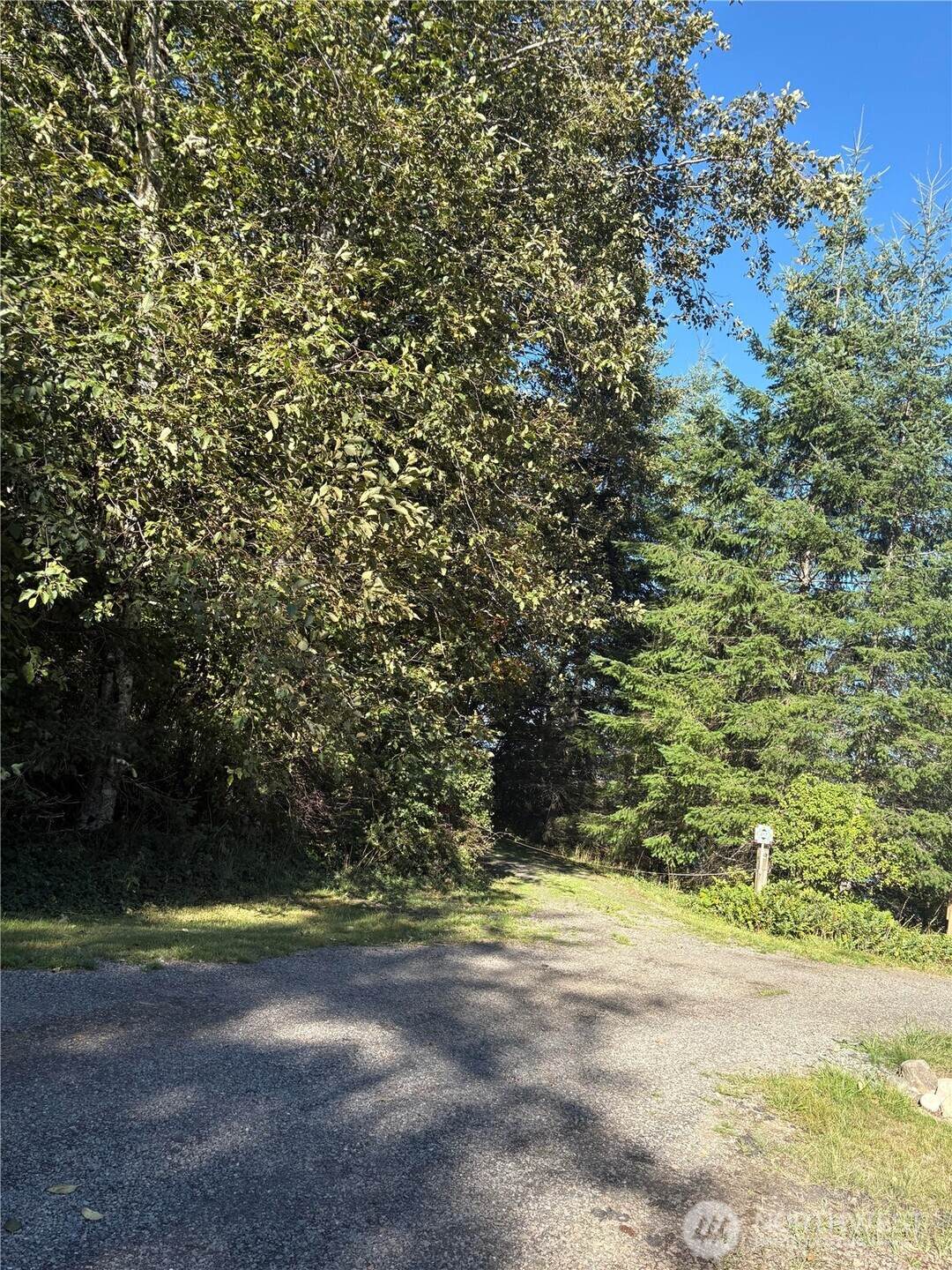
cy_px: 635
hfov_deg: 53.1
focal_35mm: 26
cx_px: 476
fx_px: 953
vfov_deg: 67.3
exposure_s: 1/810
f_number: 1.6
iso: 50
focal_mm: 5.96
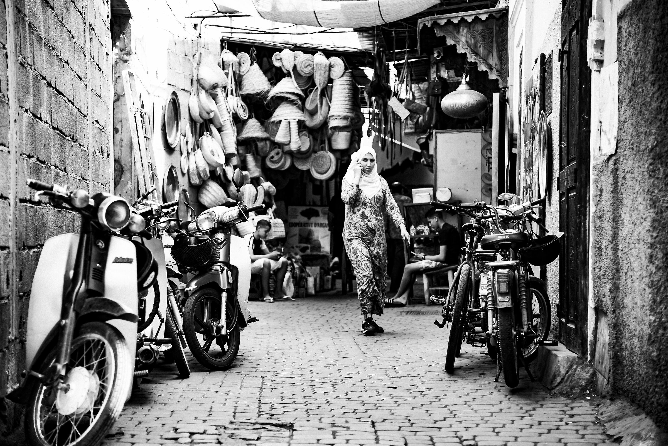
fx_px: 1448
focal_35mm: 78
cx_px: 334
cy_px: 223
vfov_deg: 17.5
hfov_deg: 26.0
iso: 800
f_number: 4
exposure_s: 1/500
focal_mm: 78
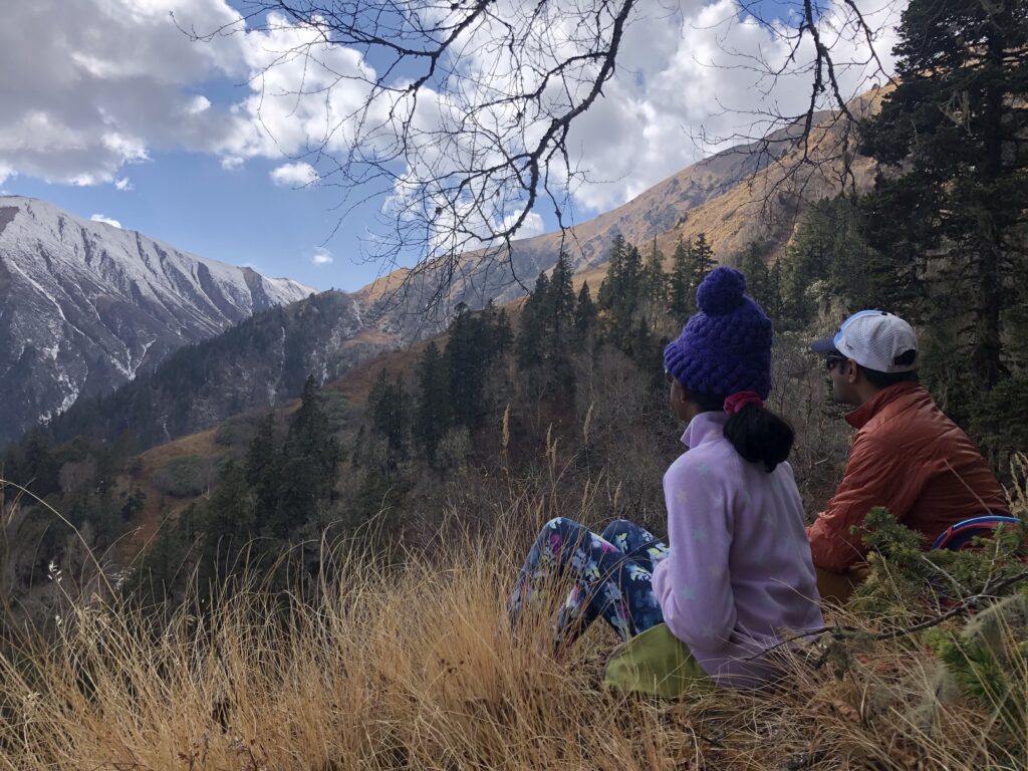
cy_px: 386
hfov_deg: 63.4
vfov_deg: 49.7
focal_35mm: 28
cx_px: 514
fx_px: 832
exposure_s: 1/1869
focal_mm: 3.99
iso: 20
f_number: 1.8
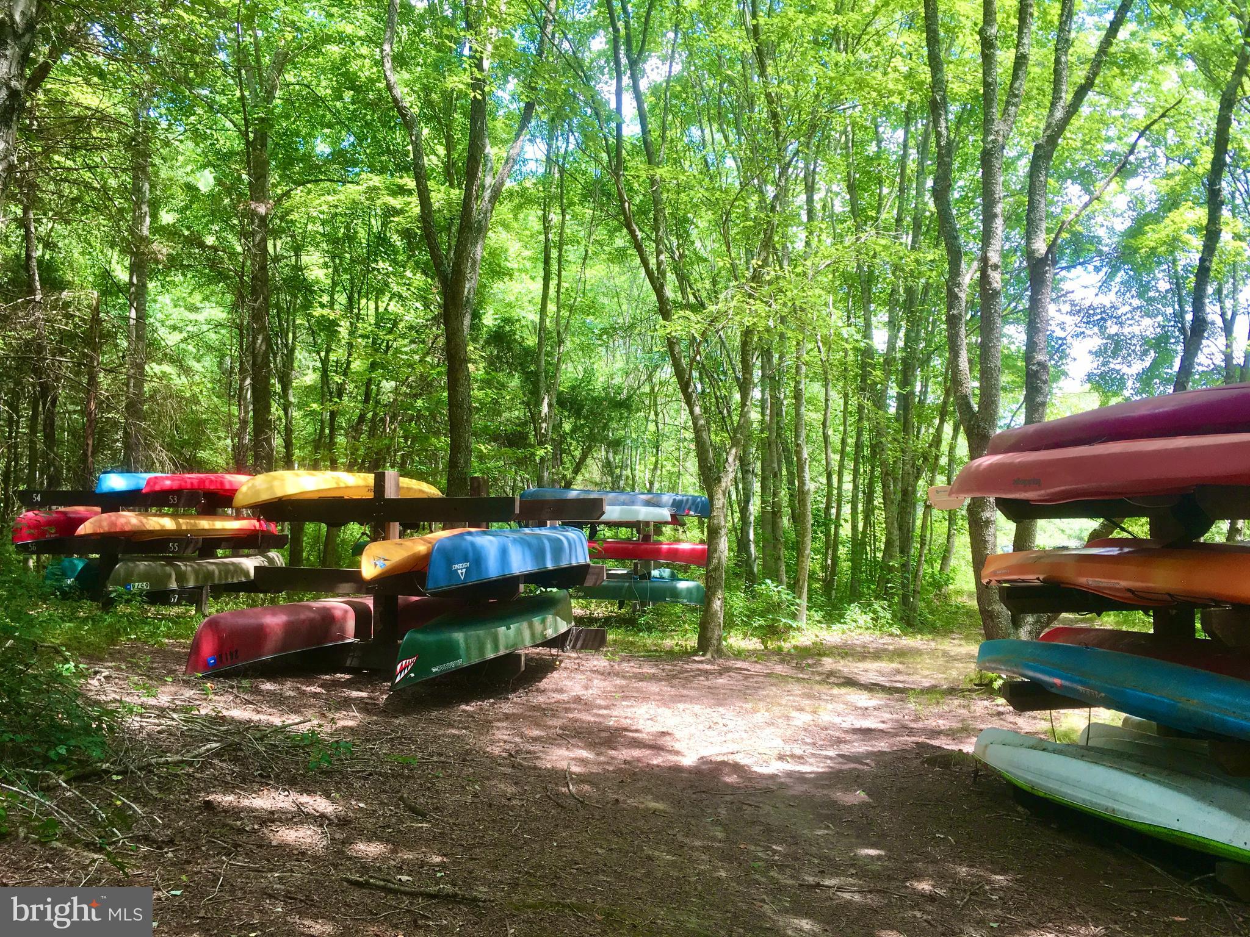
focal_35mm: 29
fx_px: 1047
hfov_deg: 61.7
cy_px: 468
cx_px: 625
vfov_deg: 48.2
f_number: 2.2
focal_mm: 4.15
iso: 32
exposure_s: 1/239
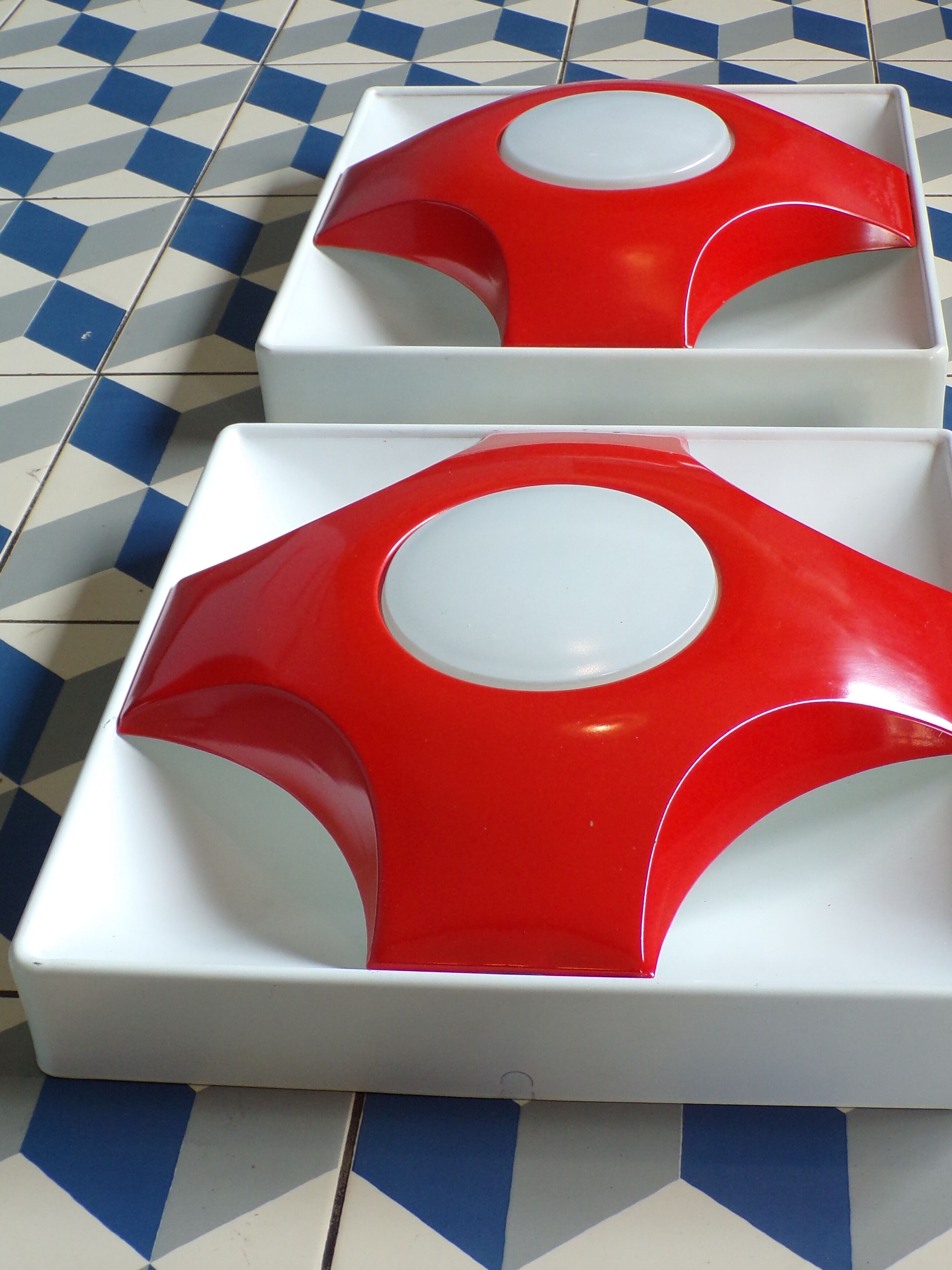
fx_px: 1797
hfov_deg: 29.6
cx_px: 561
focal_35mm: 49
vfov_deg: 38.9
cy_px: 608
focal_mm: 6.6
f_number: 3.3
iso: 146
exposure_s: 1/34
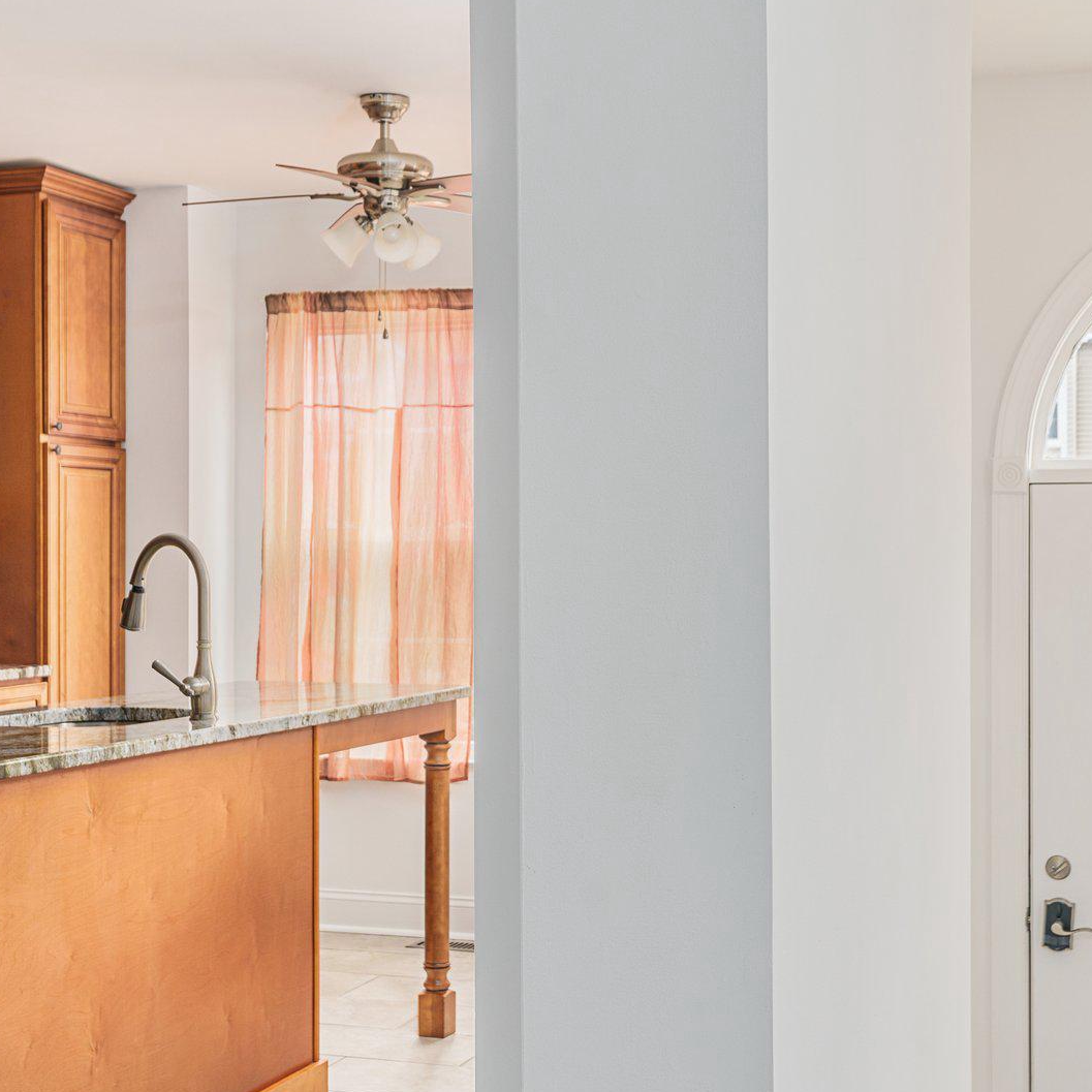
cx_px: 568
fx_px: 1999
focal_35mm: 56
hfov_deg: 30.6
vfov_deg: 30.6
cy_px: 563
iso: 320
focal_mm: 34
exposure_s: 1/40
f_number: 7.1
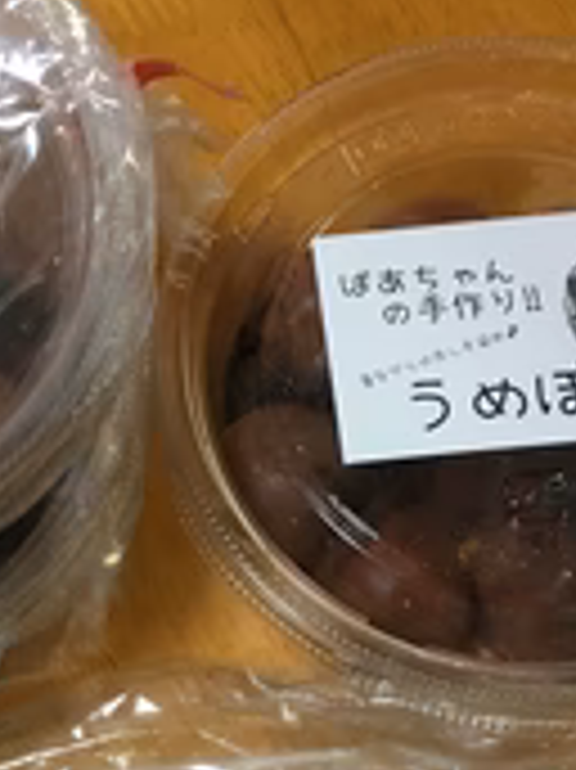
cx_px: 108
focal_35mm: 68
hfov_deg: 21.3
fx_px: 1511
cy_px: 648
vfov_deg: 27.8
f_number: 2.2
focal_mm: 4.15
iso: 100
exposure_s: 1/30
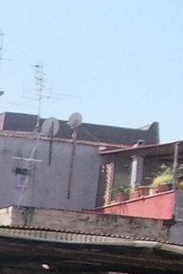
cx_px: -474
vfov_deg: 13.9
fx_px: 1075
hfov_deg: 7.6
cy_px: 369
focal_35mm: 141
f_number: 5.4
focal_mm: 4
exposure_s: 1/160
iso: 80
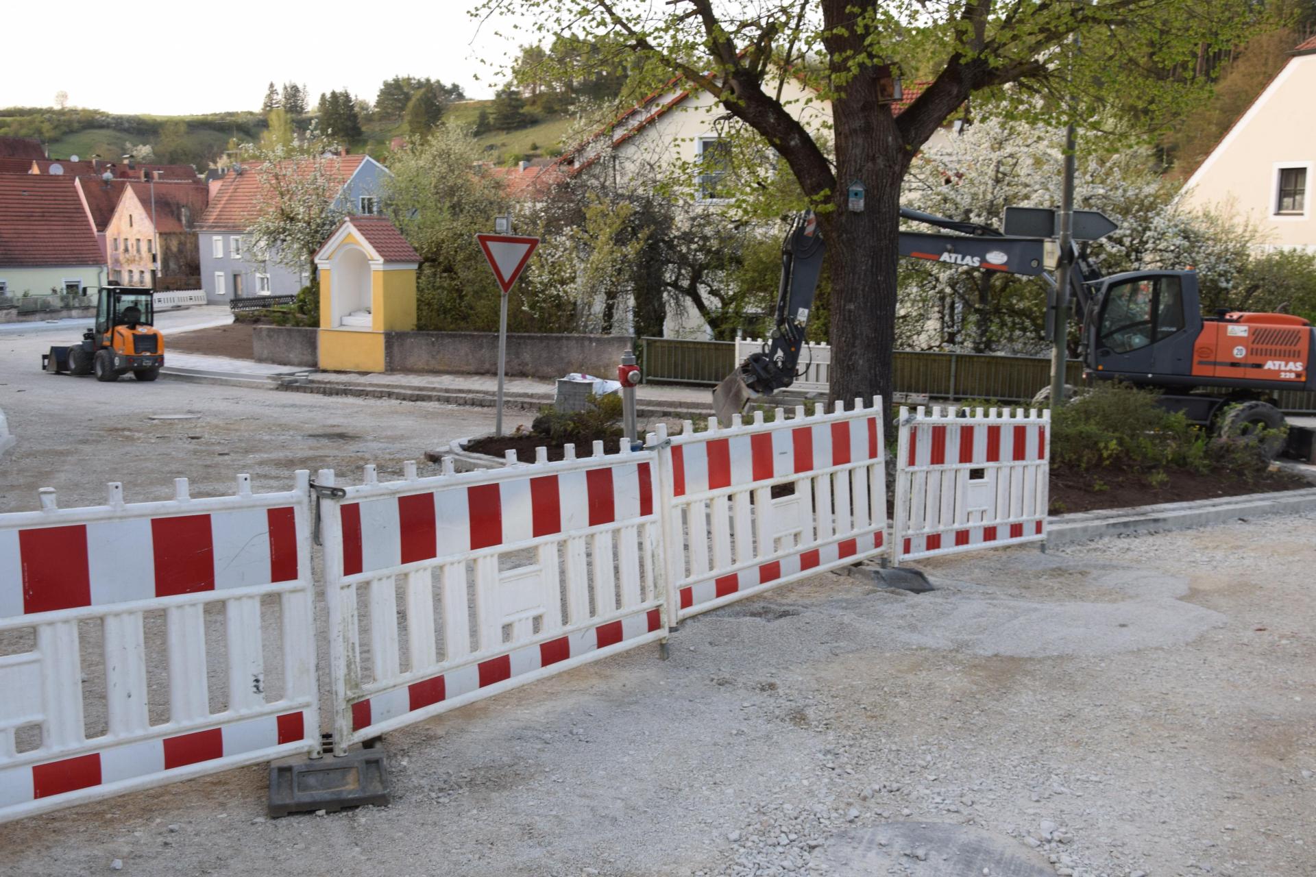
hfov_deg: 59.5
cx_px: 658
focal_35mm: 32
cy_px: 438
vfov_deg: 41.7
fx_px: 1151
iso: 400
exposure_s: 1/160
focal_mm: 21
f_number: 6.3
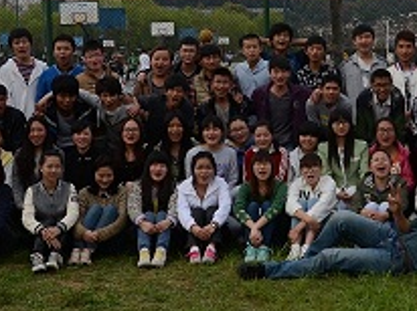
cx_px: 324
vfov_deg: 16.3
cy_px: 95
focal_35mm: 90
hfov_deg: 21.5
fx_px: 1088
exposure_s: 1/400
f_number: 10
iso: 320
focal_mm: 21
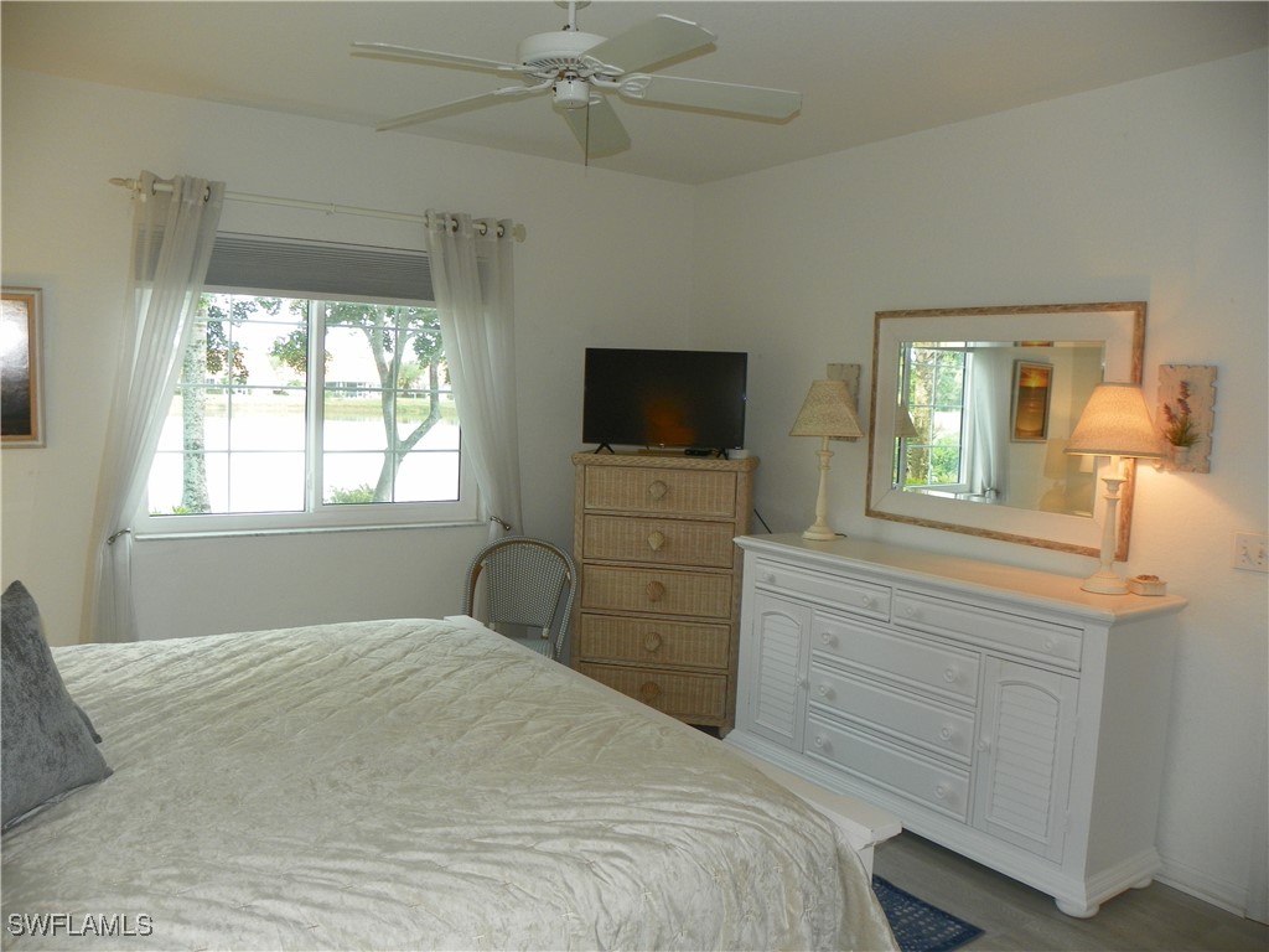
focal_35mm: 26
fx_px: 953
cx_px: 634
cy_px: 476
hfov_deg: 67.3
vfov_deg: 53.1
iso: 64
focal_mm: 4.6
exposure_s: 1/30
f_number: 2.8
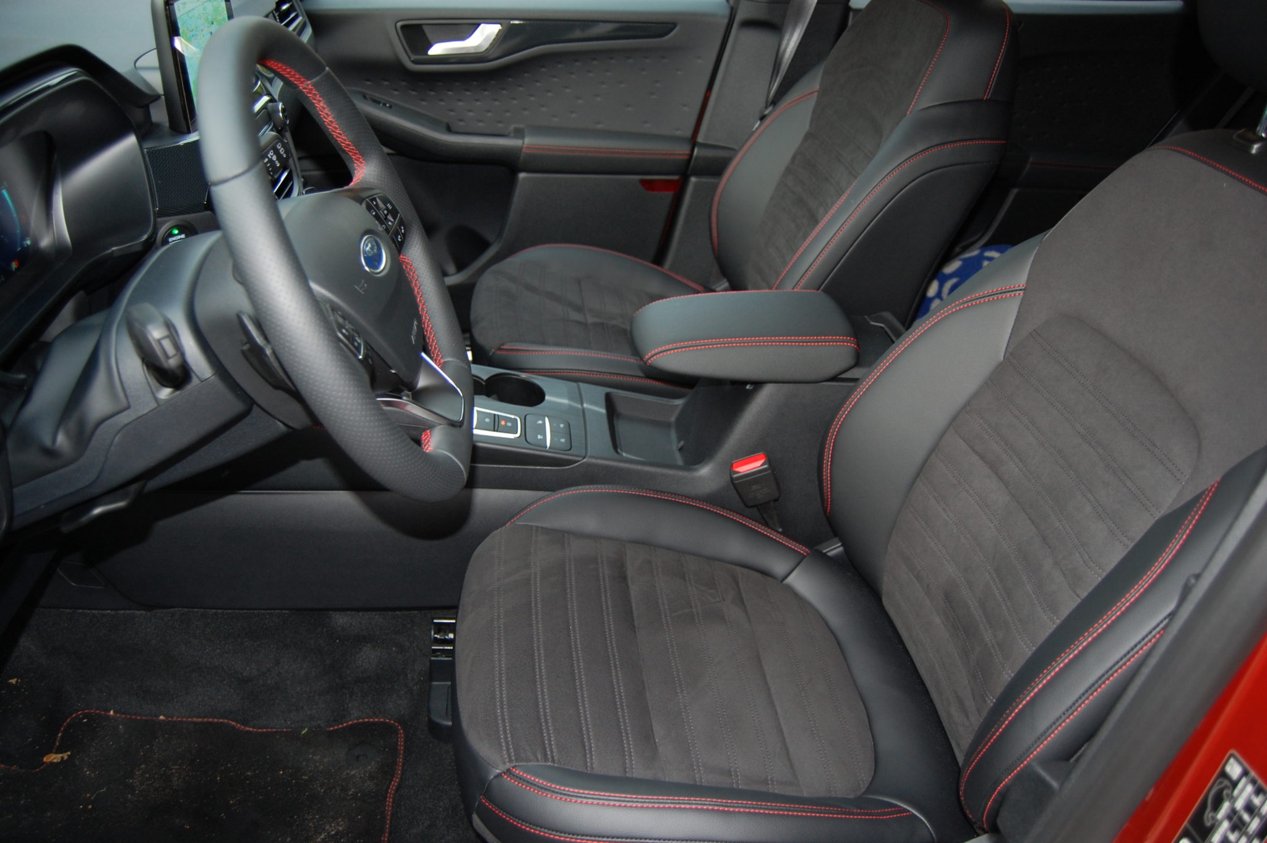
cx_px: 634
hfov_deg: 67.4
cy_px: 422
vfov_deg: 47.9
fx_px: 949
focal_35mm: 27
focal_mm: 18
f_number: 3.5
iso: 400
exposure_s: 1/60
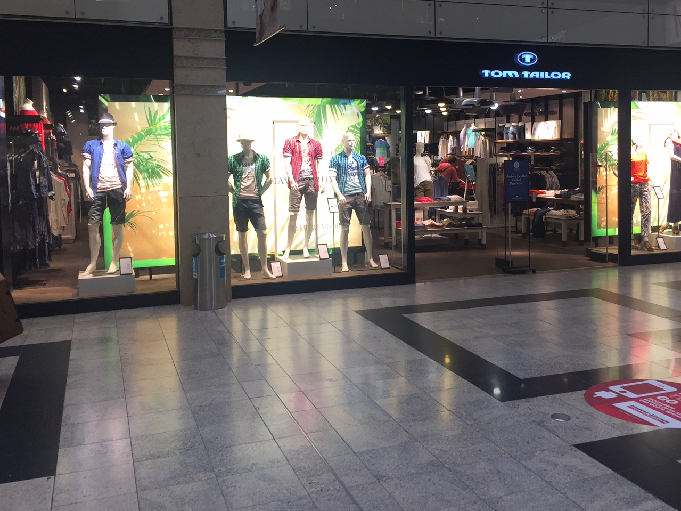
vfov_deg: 38.5
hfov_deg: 50.0
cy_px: 200
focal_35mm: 37
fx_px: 728
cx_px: 393
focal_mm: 4.15
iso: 50
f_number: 2.2
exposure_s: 1/100
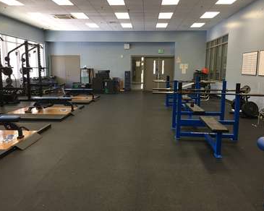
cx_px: 129
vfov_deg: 47.1
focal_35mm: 31
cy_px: 104
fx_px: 242
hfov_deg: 57.2
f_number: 2.2
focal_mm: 4.15
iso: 40
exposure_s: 1/30
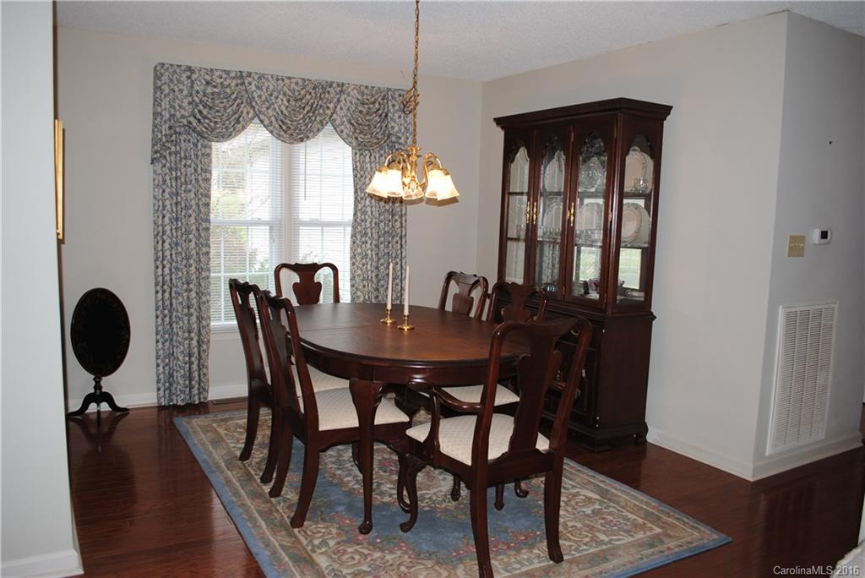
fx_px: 649
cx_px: 432
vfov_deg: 48.0
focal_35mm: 27
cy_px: 289
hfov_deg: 67.4
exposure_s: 1/60
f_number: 3.5
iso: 200
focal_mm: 18
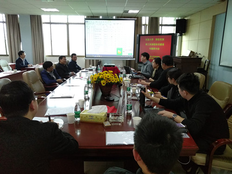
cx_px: 116
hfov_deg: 65.3
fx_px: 181
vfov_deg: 51.4
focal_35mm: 27
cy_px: 87
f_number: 2
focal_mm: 3.66
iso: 500
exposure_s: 1/30
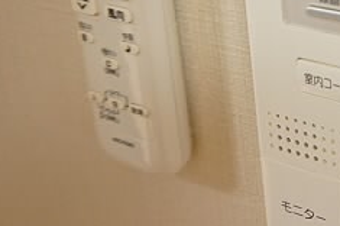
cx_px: 468
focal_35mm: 74
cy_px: 0
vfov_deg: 17.9
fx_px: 698
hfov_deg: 23.5
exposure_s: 1/60
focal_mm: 16
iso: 800
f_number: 4
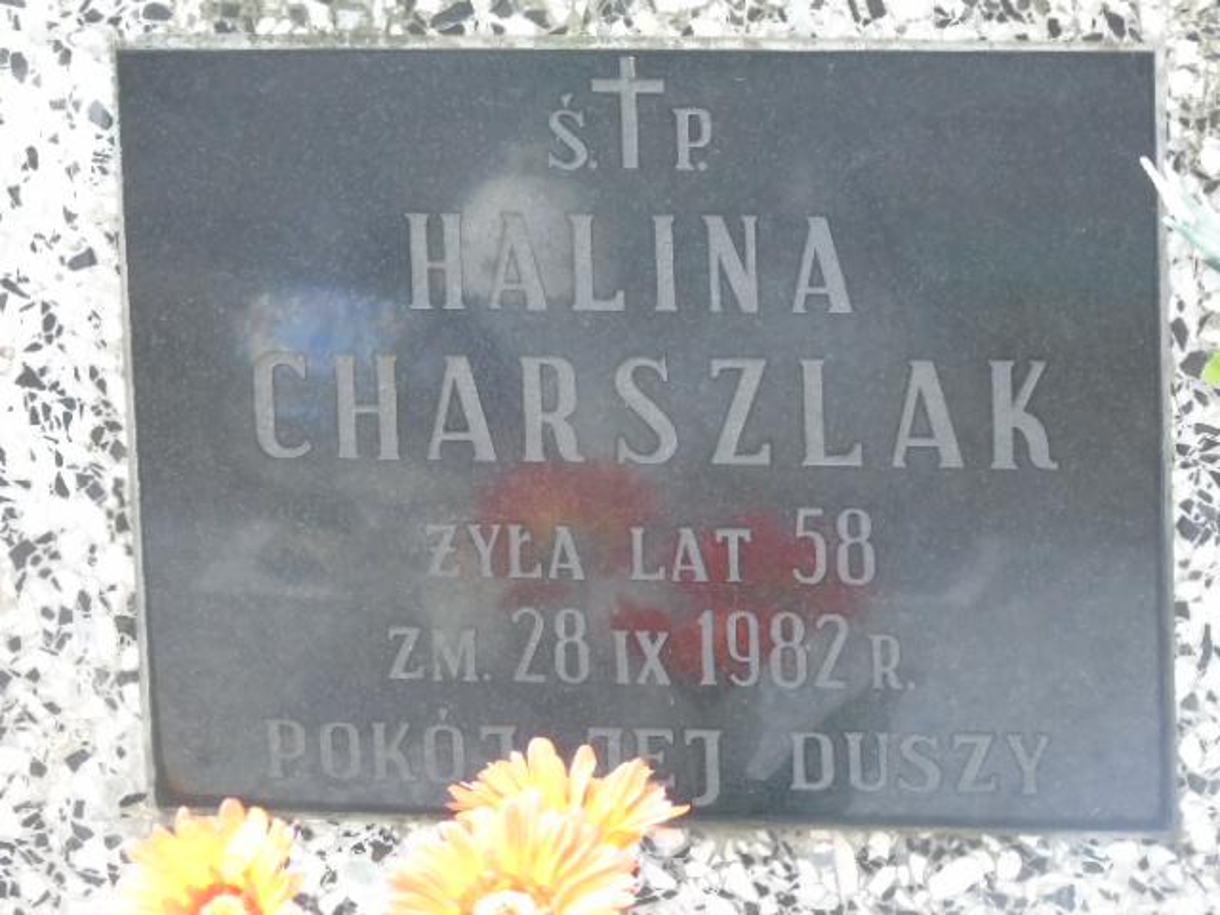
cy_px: 458
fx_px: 7472
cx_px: 610
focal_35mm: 212
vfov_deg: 7.0
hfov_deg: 9.3
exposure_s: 1/60
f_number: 4.7
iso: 640
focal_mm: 38
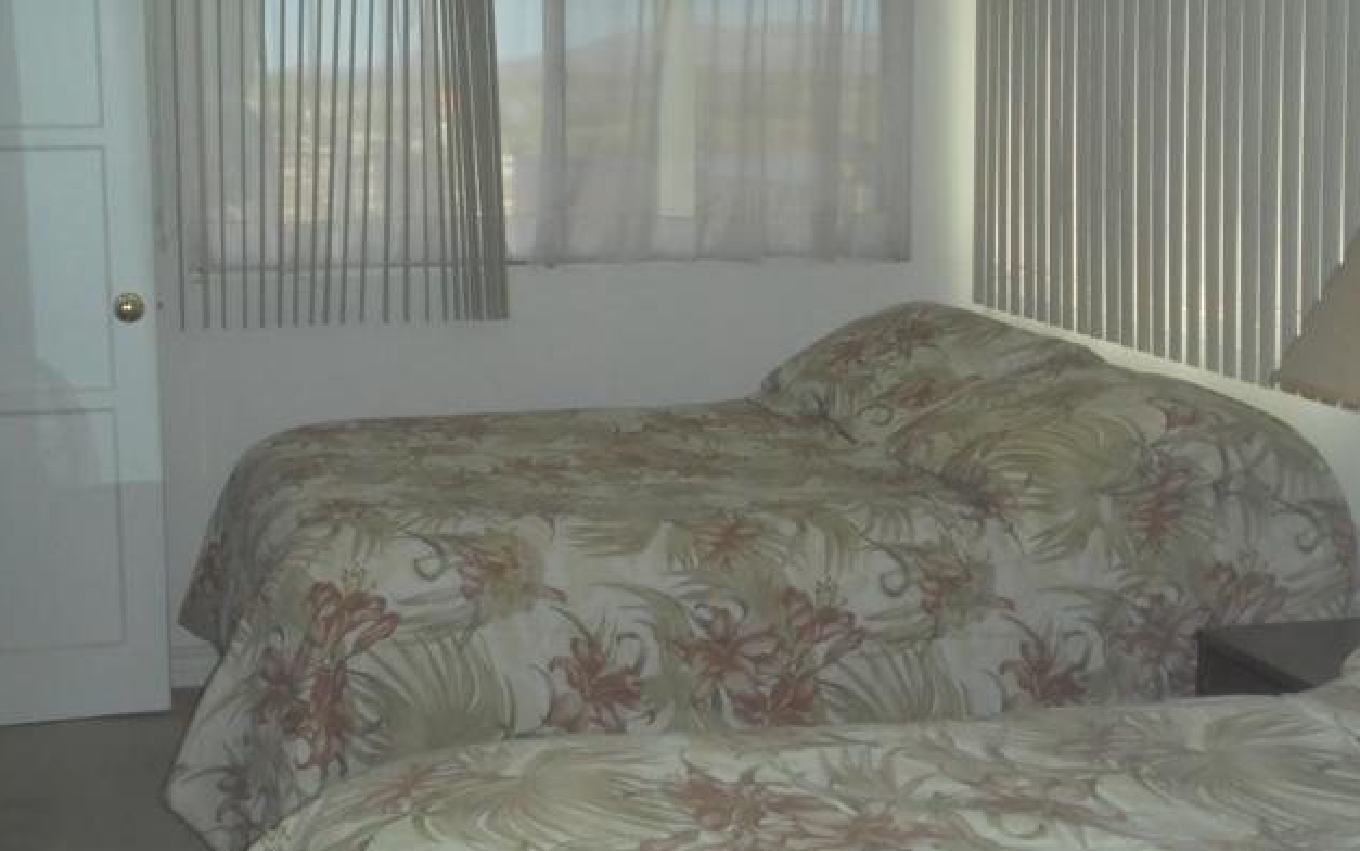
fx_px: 1965
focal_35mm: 53
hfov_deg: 38.2
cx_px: 675
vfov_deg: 24.4
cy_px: 345
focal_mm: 8.9
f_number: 4.8
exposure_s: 1/1000
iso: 400
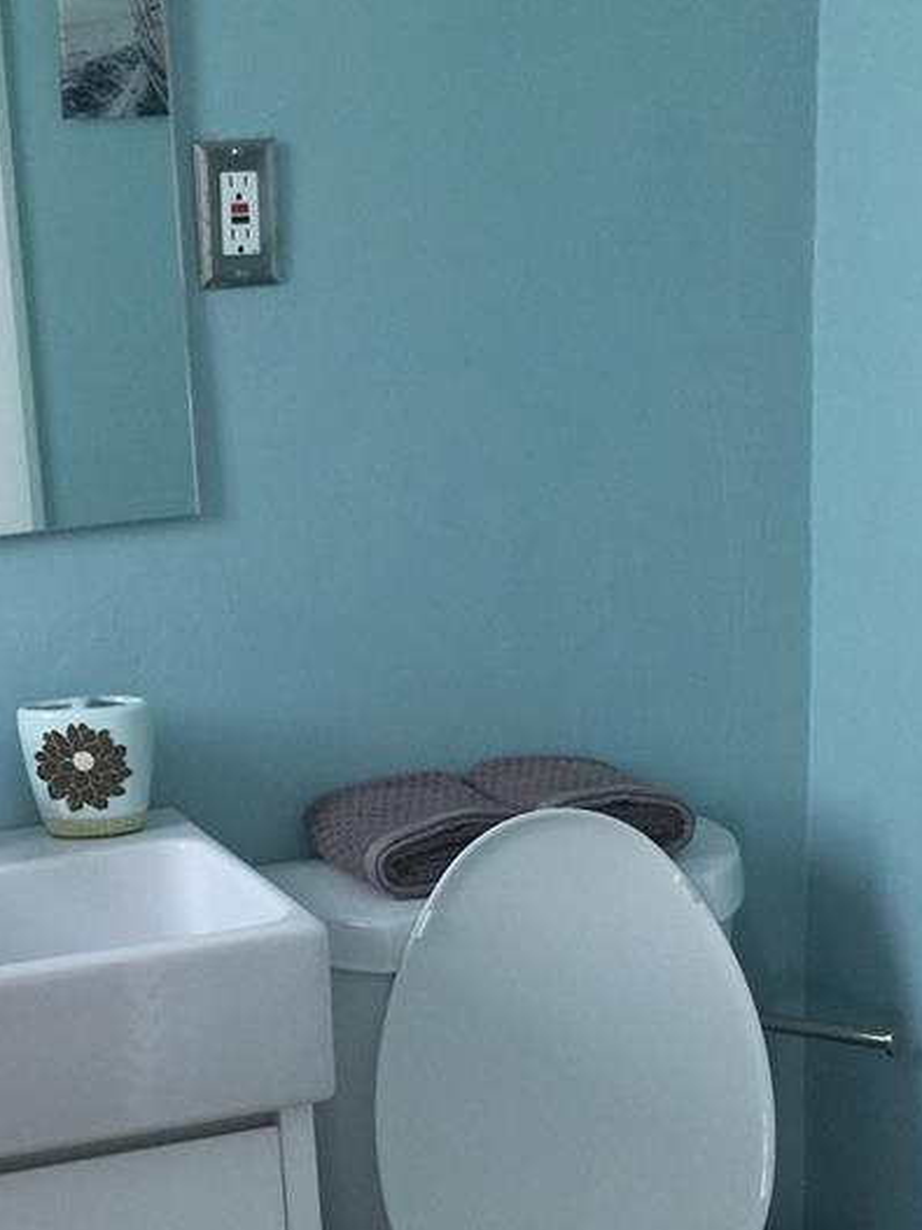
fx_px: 2345
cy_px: 875
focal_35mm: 66
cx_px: 189
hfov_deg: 22.0
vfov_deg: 29.1
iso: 32
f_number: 2.2
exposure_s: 1/30
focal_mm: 4.15
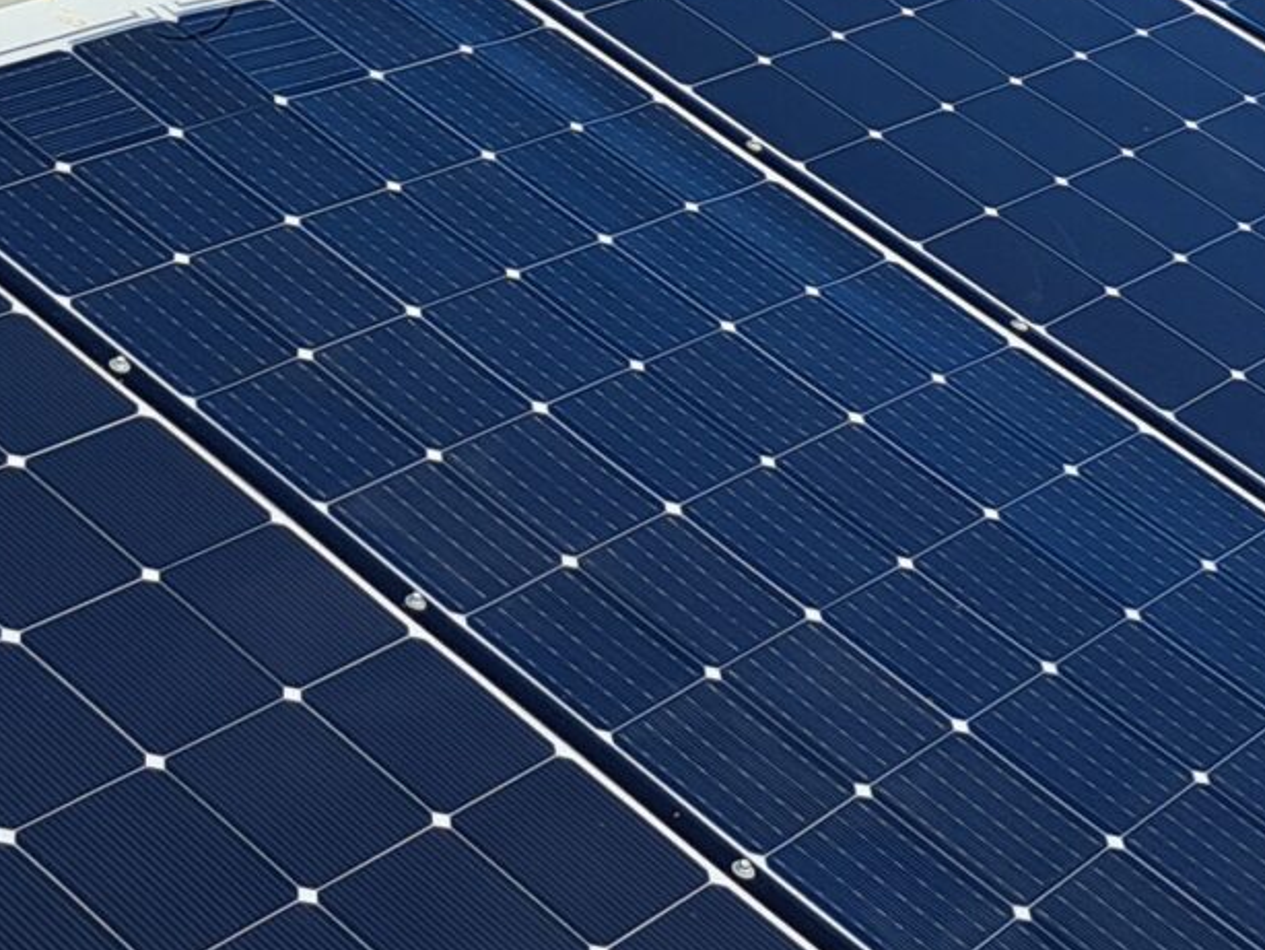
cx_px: 439
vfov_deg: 14.6
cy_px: 2
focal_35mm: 100
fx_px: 3656
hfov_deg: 19.6
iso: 50
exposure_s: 1/1089
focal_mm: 5.23
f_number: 1.8
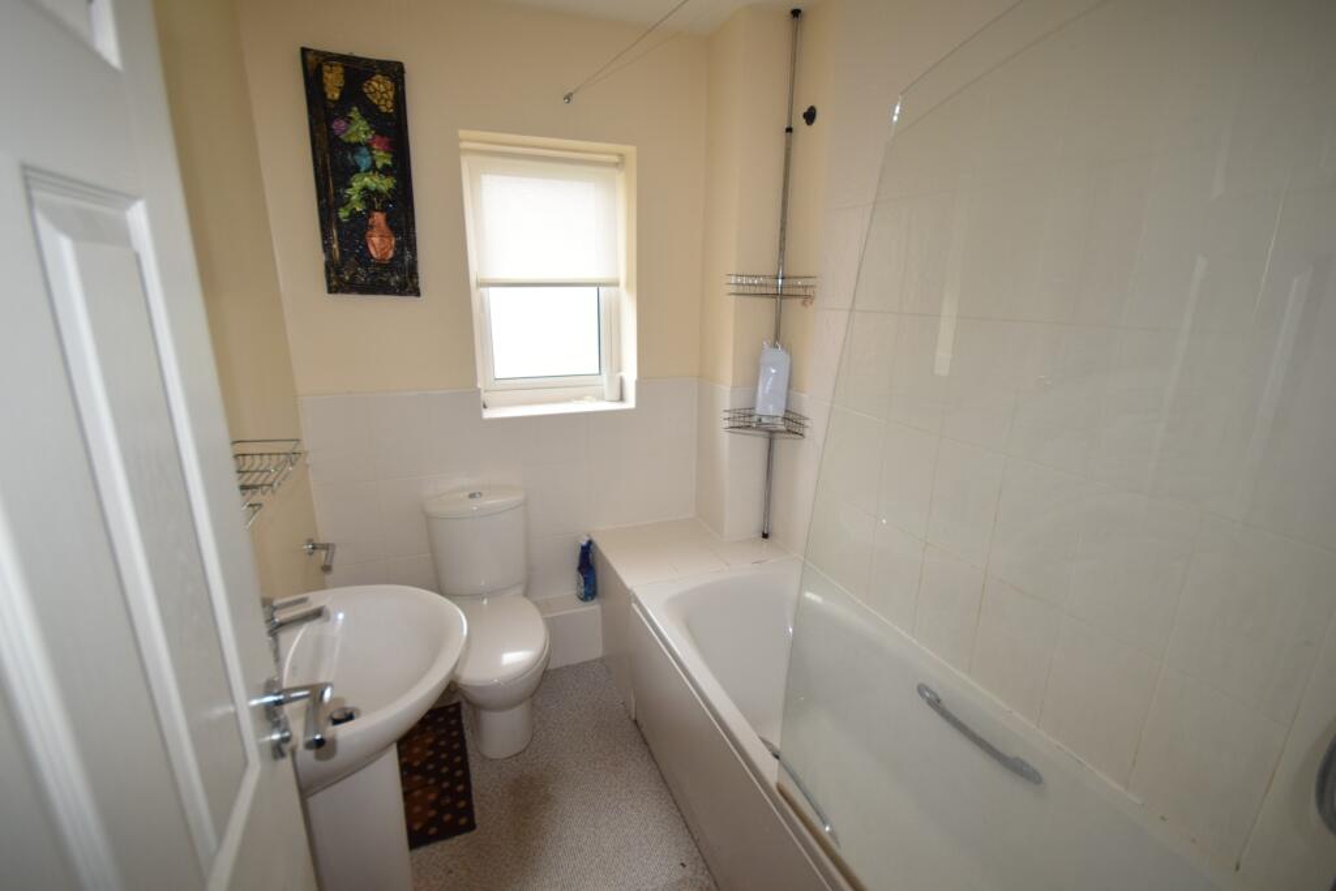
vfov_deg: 77.3
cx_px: 668
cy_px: 446
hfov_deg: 100.4
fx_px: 557
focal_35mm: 15
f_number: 4.5
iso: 800
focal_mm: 10
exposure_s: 1/80
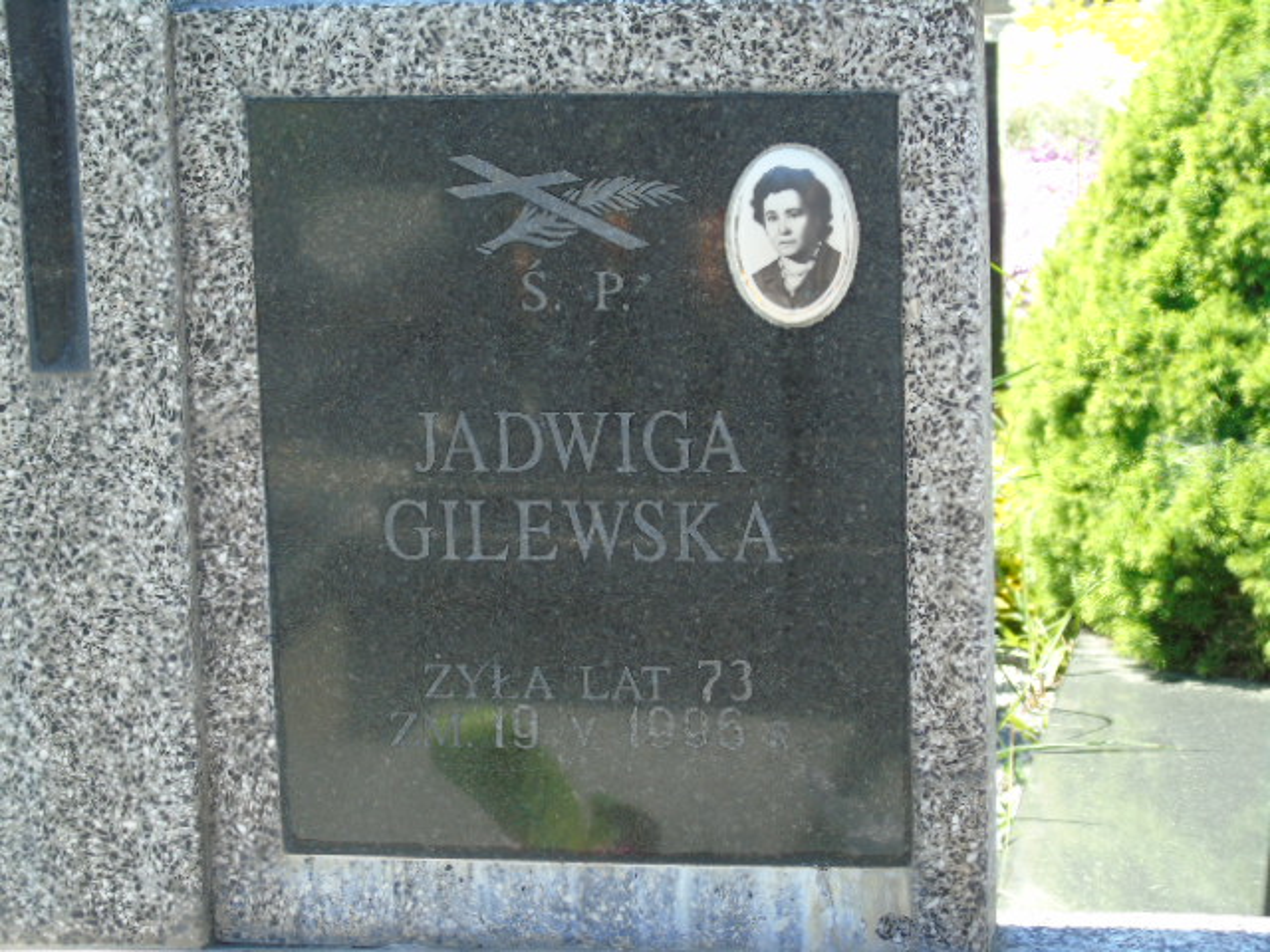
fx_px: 3962
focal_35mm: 108
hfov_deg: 18.2
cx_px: 635
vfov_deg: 13.7
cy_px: 476
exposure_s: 1/100
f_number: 4.4
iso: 80
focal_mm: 19
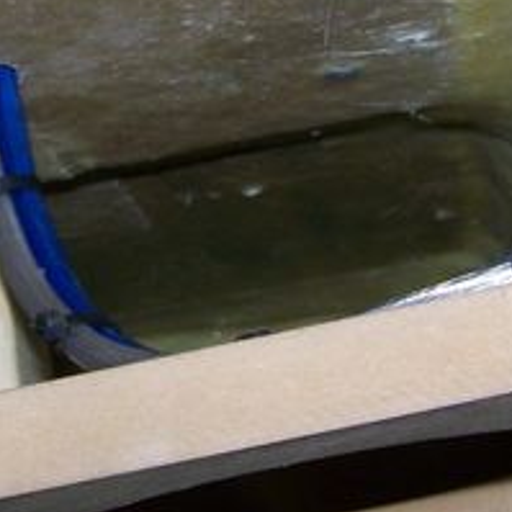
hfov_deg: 16.0
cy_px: 142
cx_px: 448
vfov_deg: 16.1
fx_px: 1807
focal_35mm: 108
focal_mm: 6.3
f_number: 2.8
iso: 80
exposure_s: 1/60
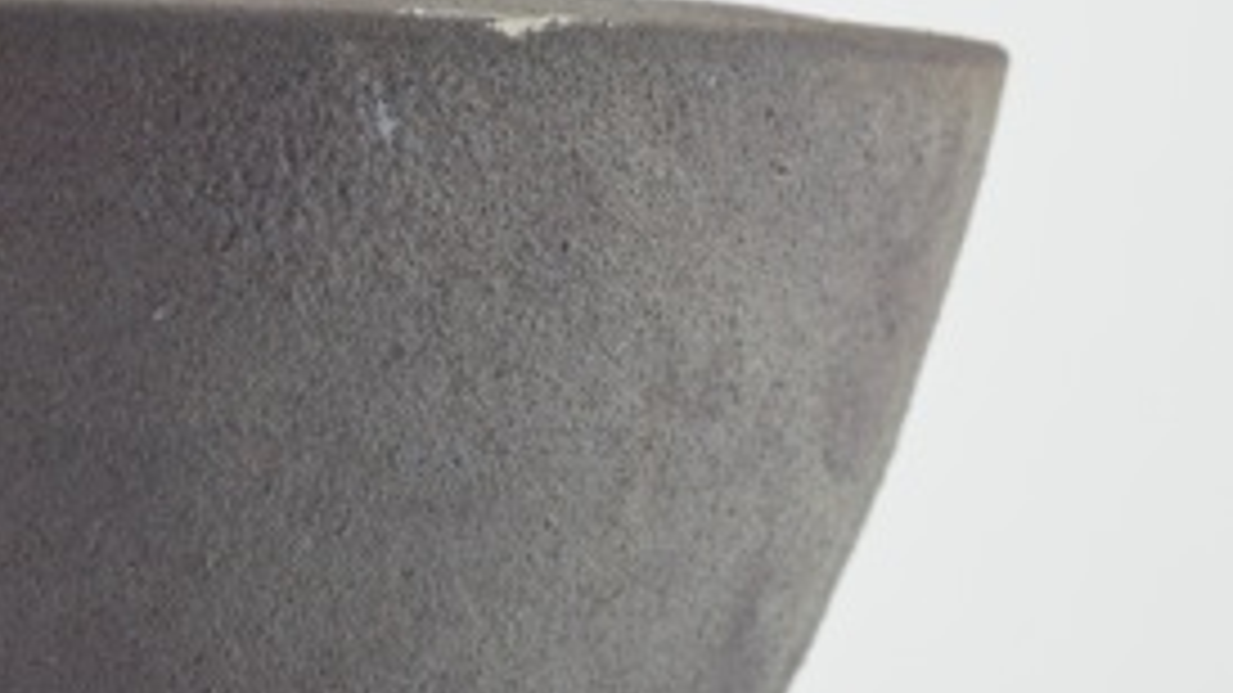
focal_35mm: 169
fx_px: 5524
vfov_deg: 7.2
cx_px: 63
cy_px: 16
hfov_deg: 12.6
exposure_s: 1/125
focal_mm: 46
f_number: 6.3
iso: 800
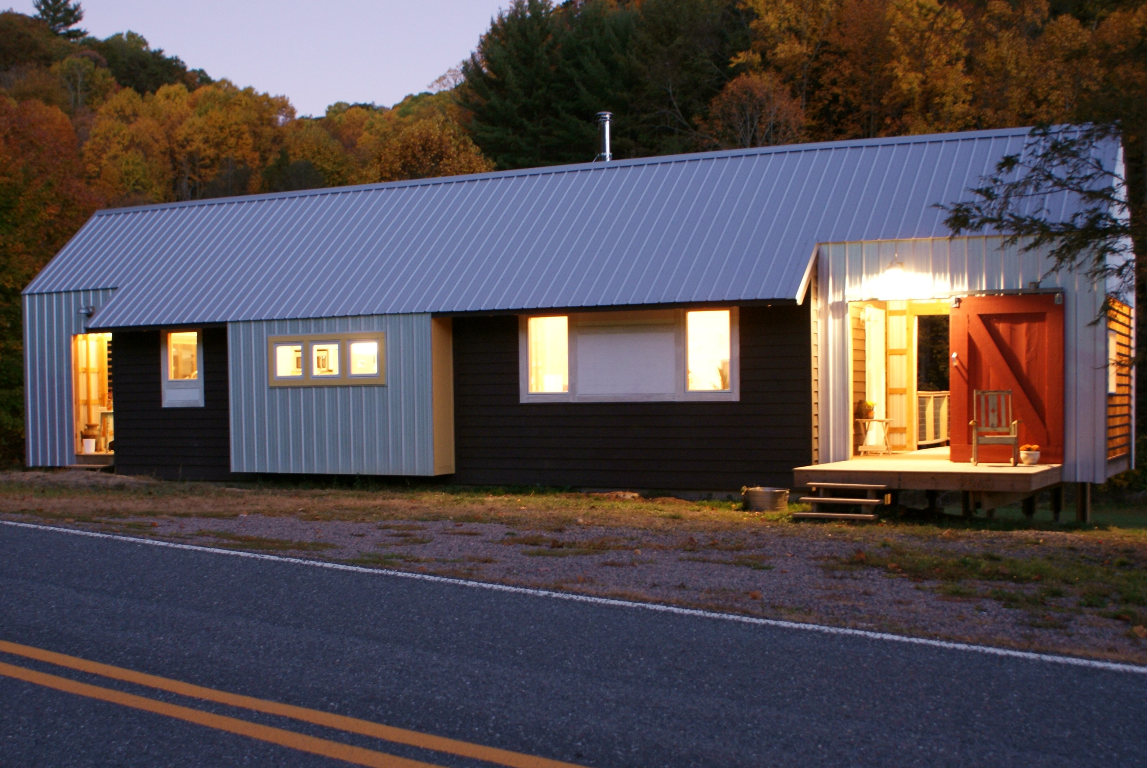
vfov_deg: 34.3
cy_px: 384
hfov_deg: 49.5
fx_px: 1244
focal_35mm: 39
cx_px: 574
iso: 400
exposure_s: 3.2
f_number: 4.5
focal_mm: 26
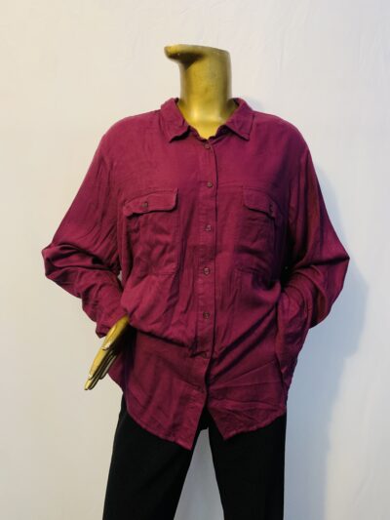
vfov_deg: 67.3
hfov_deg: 53.1
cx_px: 195
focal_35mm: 26
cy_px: 260
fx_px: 390
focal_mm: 4.25
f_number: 1.8
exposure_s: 1/25
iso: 320
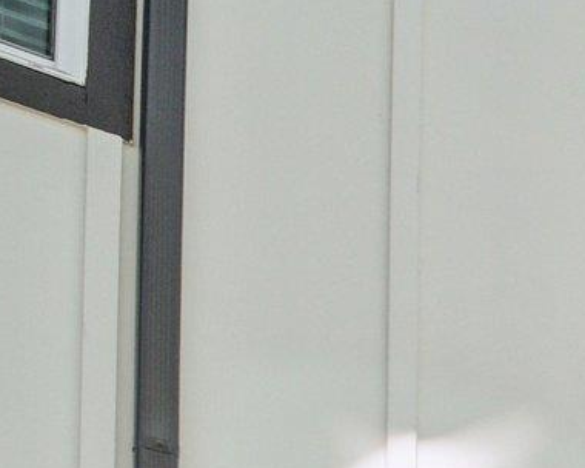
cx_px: 1392
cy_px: 923
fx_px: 1576
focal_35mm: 91
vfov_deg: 14.3
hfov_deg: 14.3
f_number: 8
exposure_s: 1/640
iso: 400
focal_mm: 12
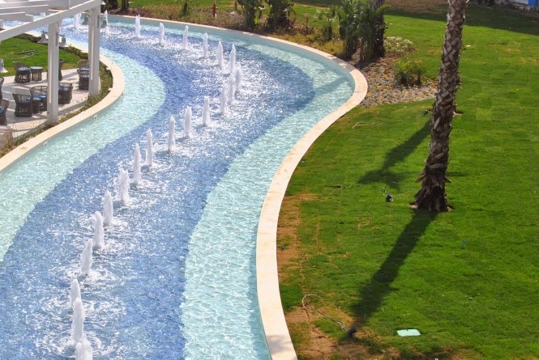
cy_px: 229
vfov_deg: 15.6
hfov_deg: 22.9
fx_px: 1319
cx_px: 133
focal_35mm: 88
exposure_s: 1/320
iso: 100
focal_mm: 34
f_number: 9
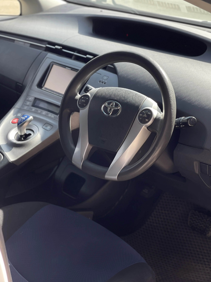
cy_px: 141
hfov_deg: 22.9
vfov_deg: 30.3
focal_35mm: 64
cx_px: 106
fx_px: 520
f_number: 2.2
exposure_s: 1/121
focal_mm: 7.5
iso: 25
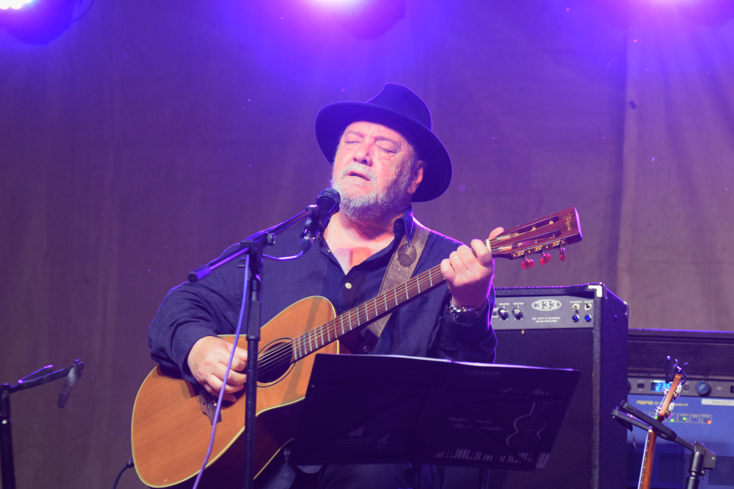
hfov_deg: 11.8
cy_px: 244
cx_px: 367
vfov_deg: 7.9
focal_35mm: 174
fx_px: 3548
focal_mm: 116
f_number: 4.8
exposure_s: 1/125
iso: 1800
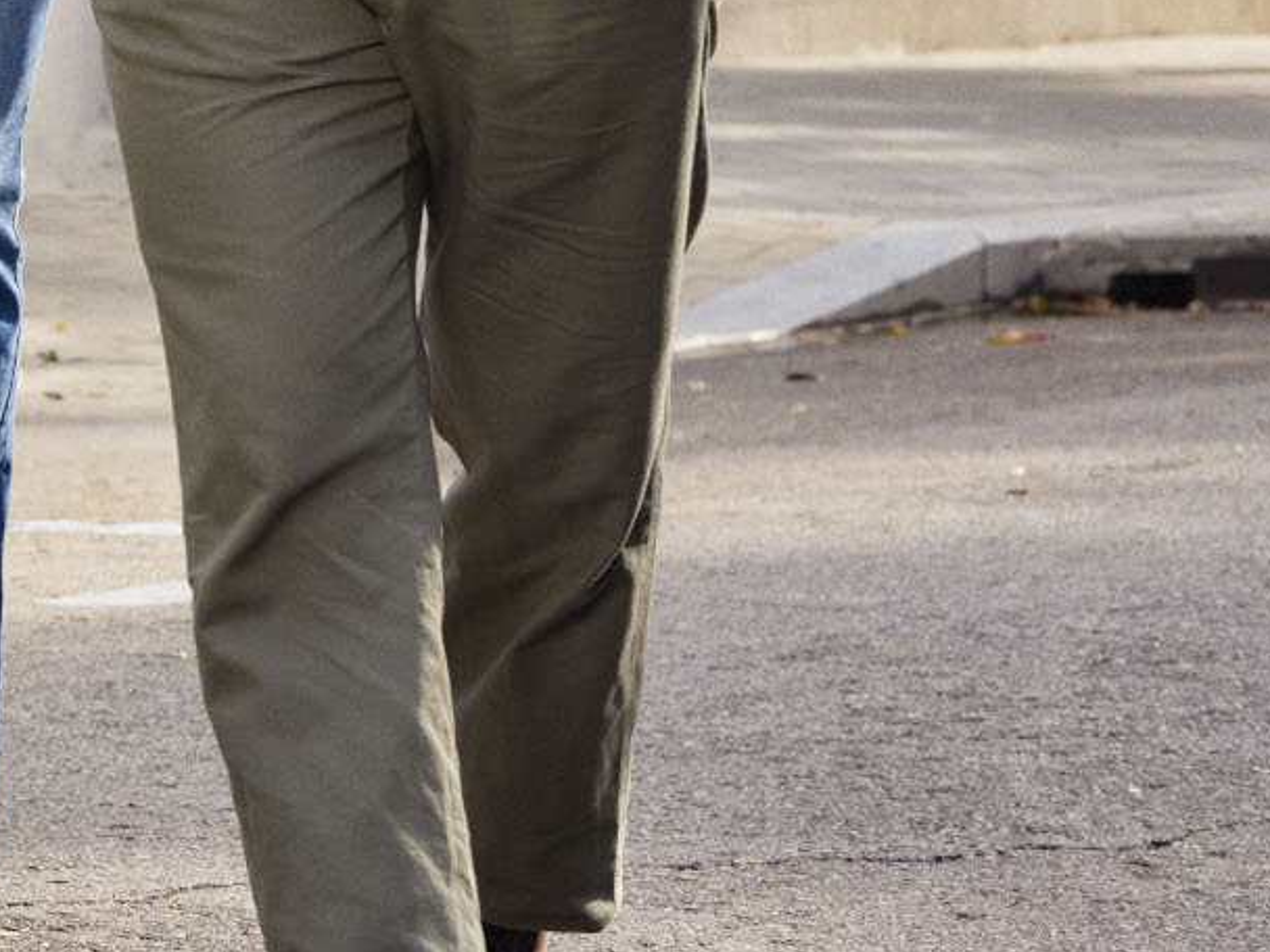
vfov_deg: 6.7
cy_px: -570
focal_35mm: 217
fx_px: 7961
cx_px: -1834
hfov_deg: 8.3
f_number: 5.6
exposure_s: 1/640
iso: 1000
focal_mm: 55
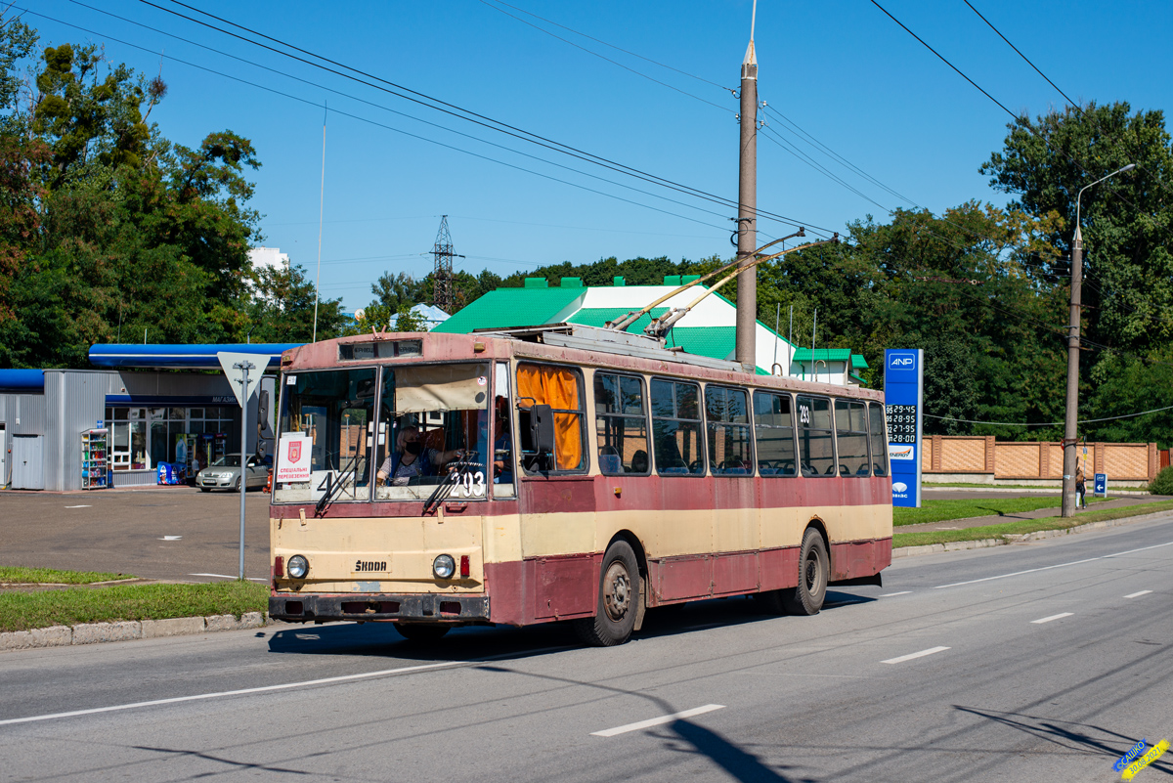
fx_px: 1630
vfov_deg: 27.0
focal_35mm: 50
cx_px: 586
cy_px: 392
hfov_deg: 39.6
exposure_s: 1/1250
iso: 100
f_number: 4.5
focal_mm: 50
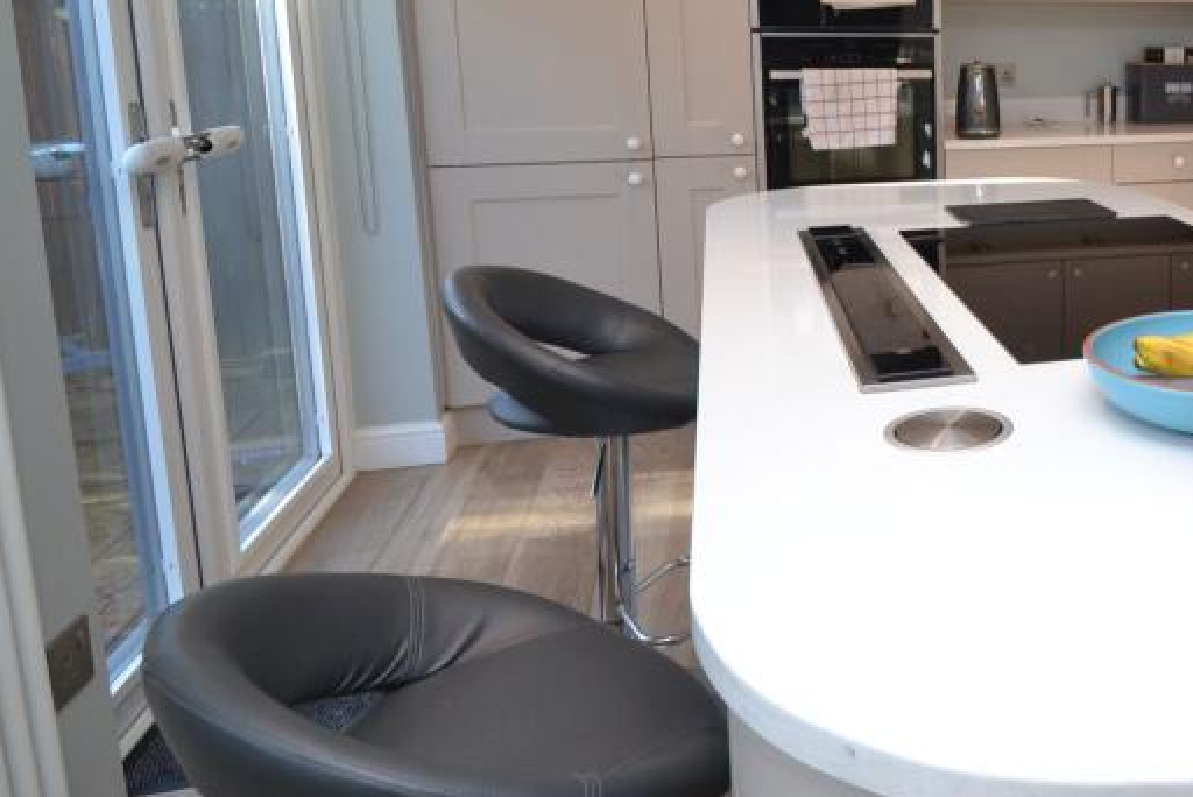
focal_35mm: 30
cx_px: 1097
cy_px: 181
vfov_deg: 42.1
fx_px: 995
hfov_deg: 53.3
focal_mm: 10
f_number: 5.6
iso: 400
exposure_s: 1/125
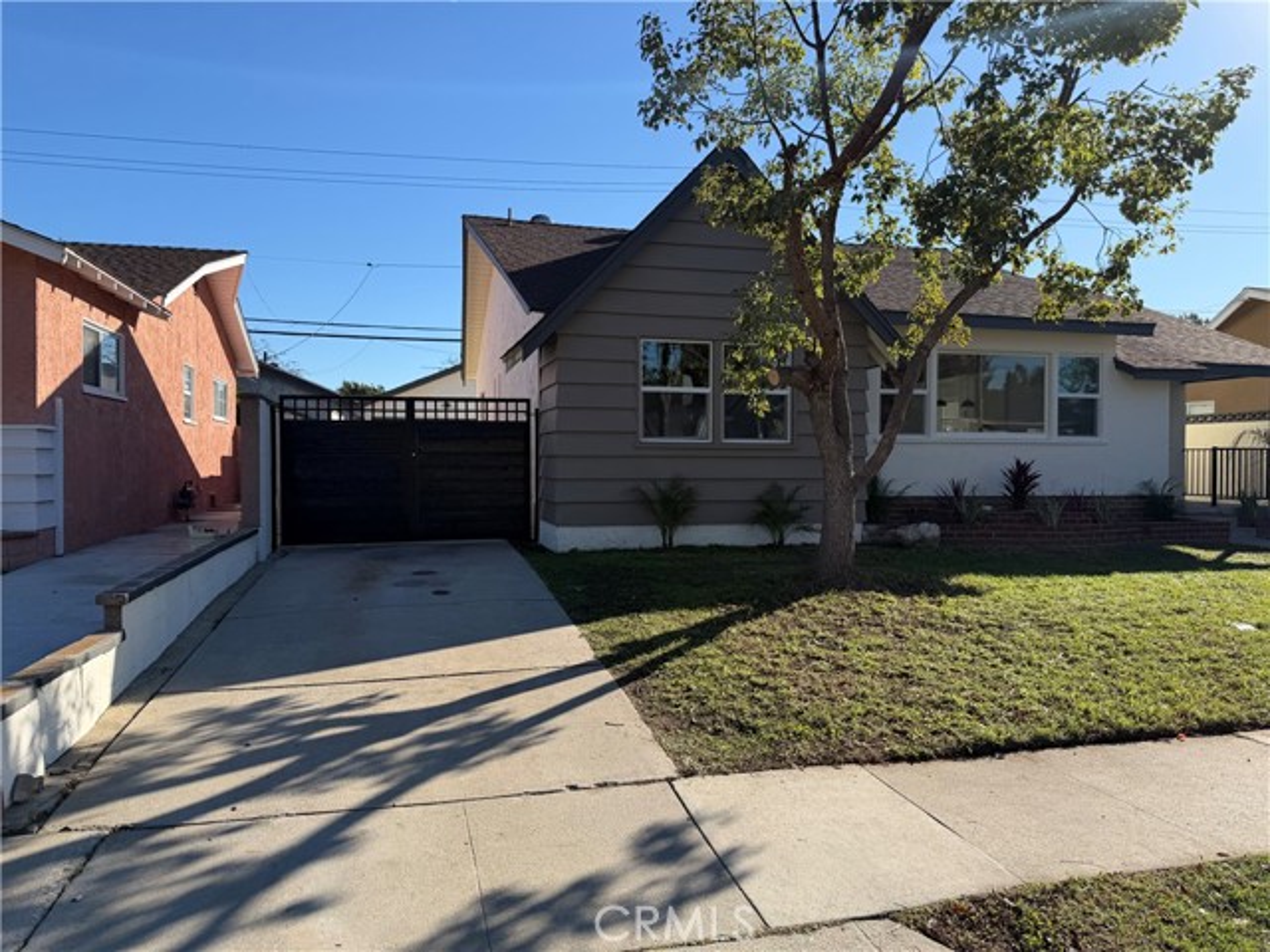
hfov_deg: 71.6
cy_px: 476
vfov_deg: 56.8
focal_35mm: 24
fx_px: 881
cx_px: 635
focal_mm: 6.76
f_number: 1.78
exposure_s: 1/3953
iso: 80
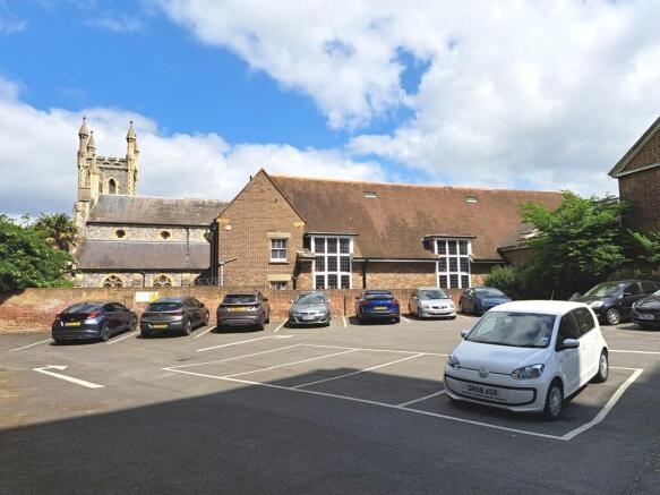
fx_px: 457
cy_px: 248
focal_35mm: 24
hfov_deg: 71.6
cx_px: 330
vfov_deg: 56.8
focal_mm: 5.23
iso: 50
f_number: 1.8
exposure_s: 1/1422
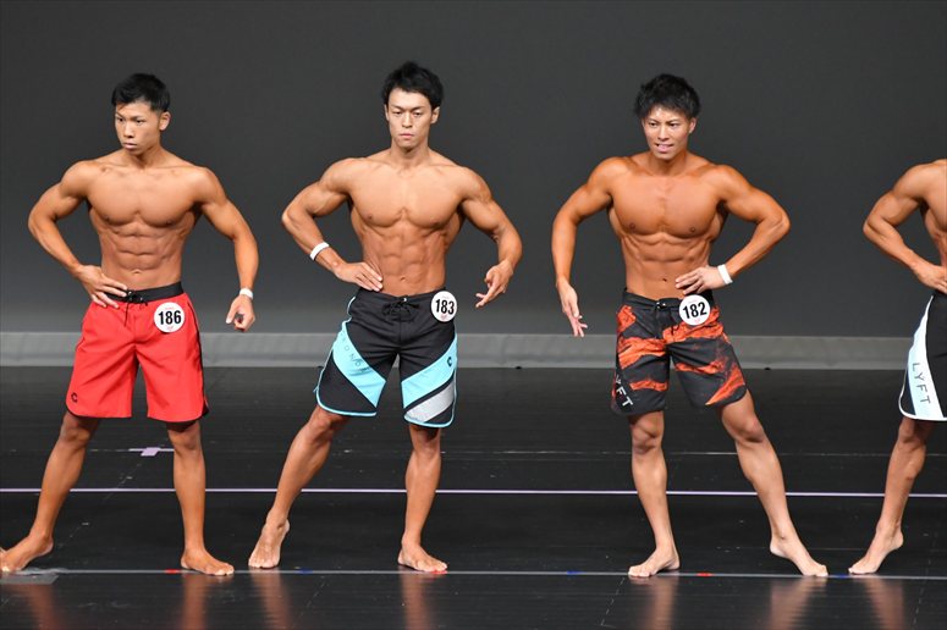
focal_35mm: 345
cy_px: 315
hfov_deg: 6.0
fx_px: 9071
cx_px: 474
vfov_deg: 4.0
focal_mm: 230
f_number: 5.6
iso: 4000
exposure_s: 1/400
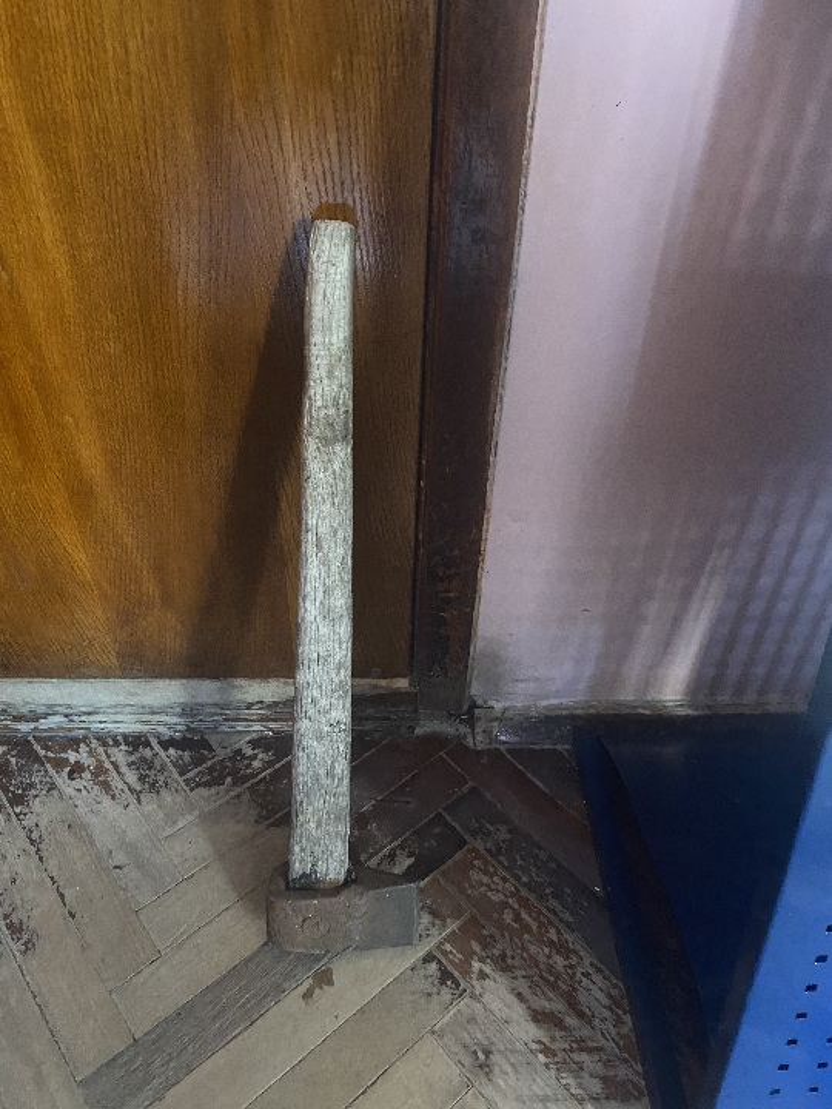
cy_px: 554
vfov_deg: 67.3
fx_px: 833
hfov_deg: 53.1
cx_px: 416
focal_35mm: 26
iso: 800
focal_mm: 4.25
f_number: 1.8
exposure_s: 1/30
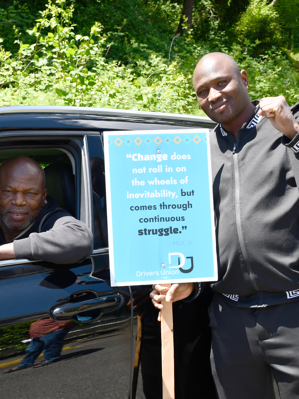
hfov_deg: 25.2
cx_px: 148
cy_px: 200
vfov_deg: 33.2
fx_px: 668
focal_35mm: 58
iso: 200
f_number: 7.1
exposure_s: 1/250
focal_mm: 27
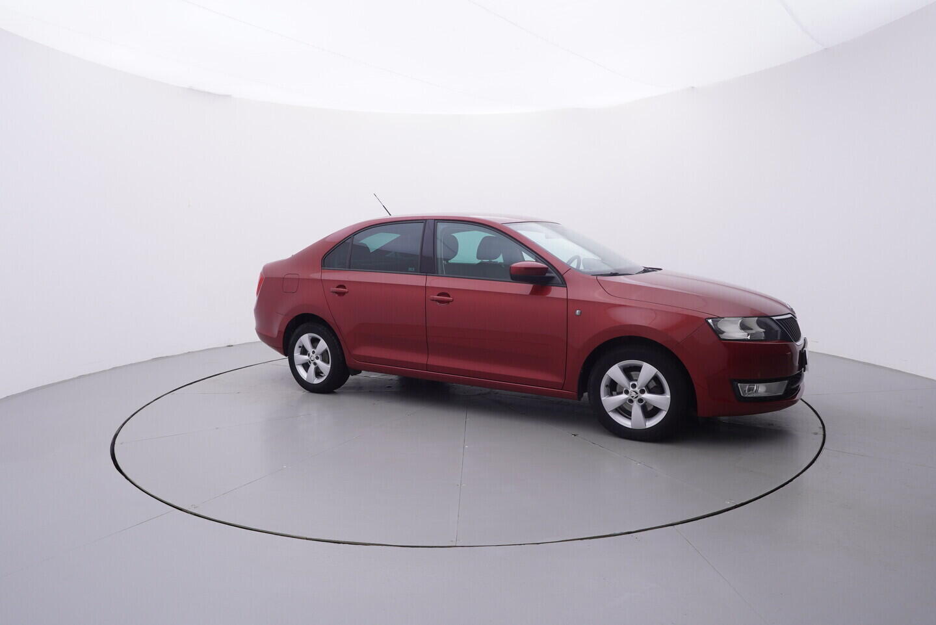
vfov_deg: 56.2
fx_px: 585
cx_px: 468
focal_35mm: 22
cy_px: 312
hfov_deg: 77.3
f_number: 5
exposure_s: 1/80
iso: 200
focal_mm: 15
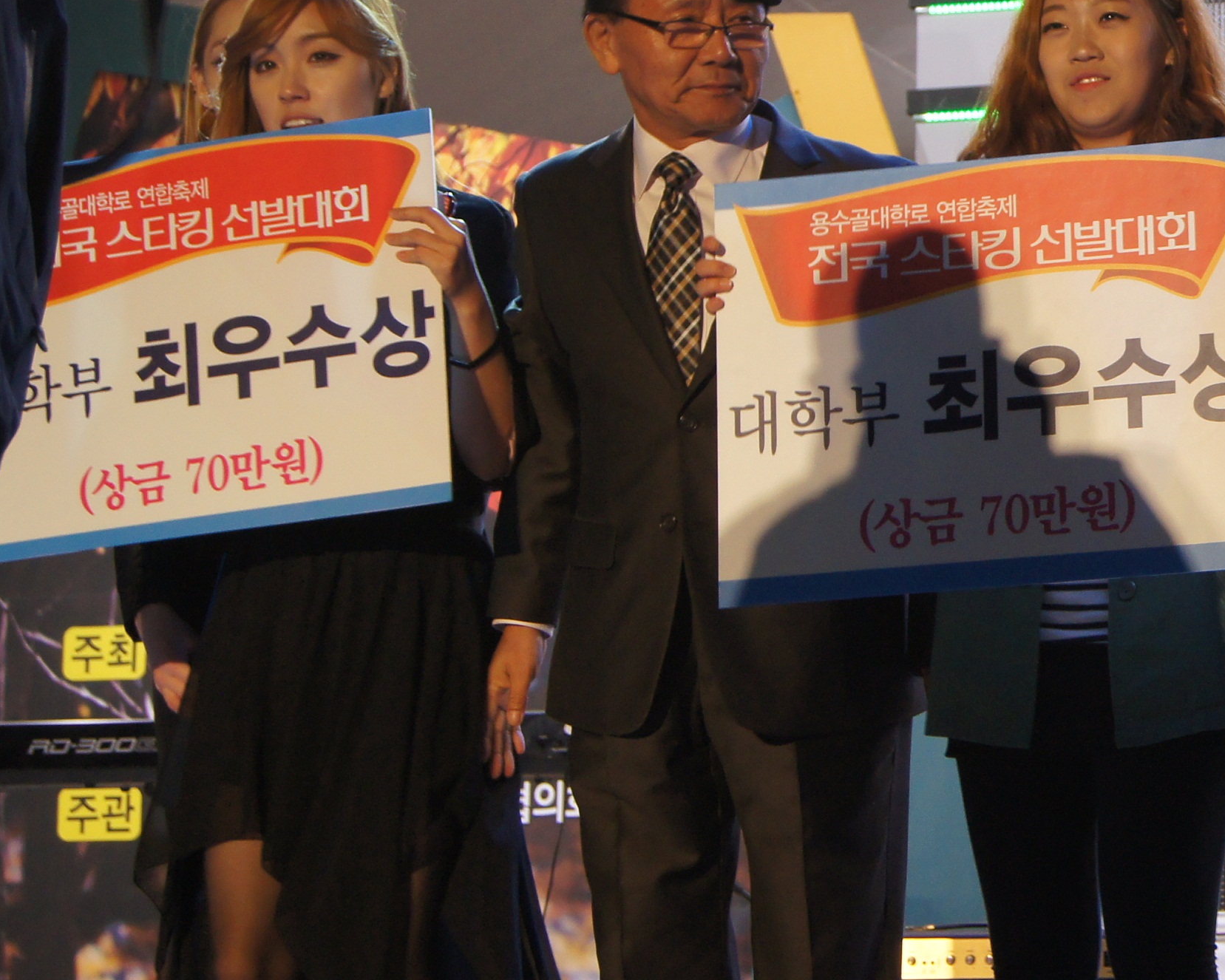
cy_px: 166
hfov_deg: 12.6
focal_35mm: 150
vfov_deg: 10.3
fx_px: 5443
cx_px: 1393
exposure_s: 1/80
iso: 500
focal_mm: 45
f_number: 5.6
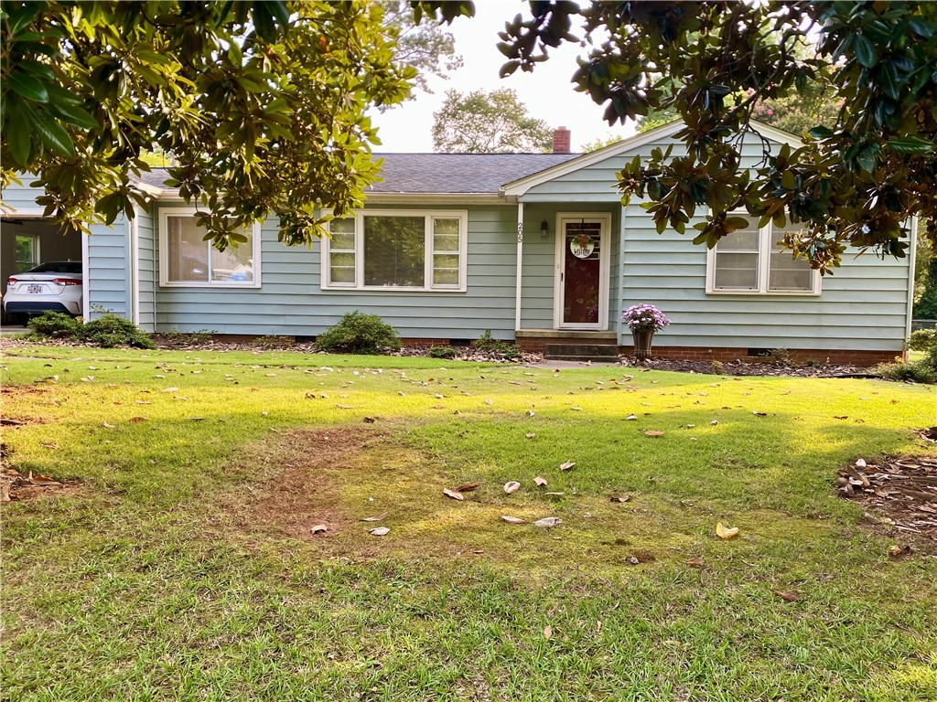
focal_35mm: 26
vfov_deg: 53.1
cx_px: 468
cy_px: 351
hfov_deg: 67.3
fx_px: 704
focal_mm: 4.25
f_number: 1.8
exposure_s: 1/121
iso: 50
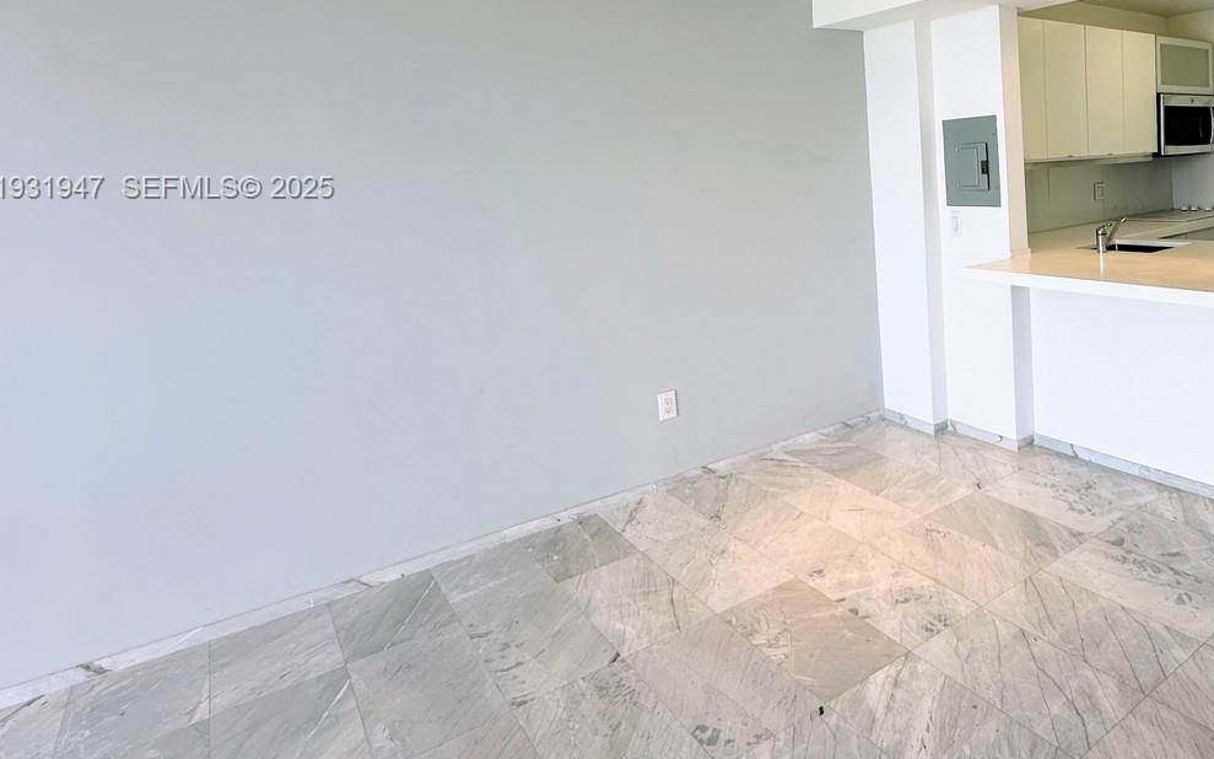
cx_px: 933
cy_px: 189
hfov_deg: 69.1
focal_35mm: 24
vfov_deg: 49.0
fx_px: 794
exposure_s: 1/153
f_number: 2.2
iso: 40
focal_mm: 2.22
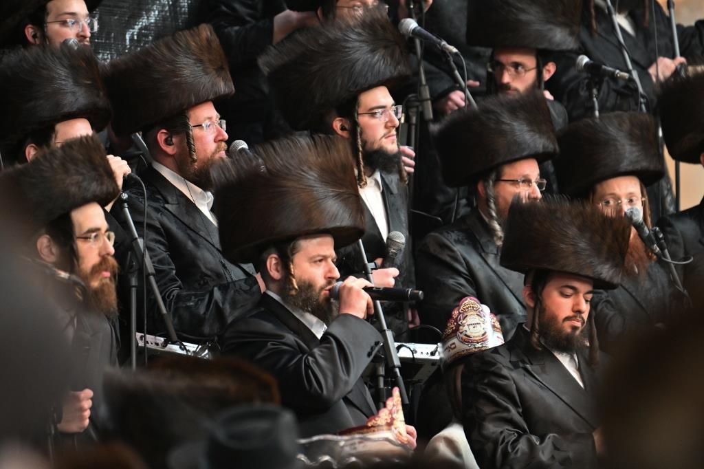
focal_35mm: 300
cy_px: 234
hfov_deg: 6.9
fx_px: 5864
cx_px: 352
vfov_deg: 4.6
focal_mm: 200
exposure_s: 1/200
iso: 640
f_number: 2.8
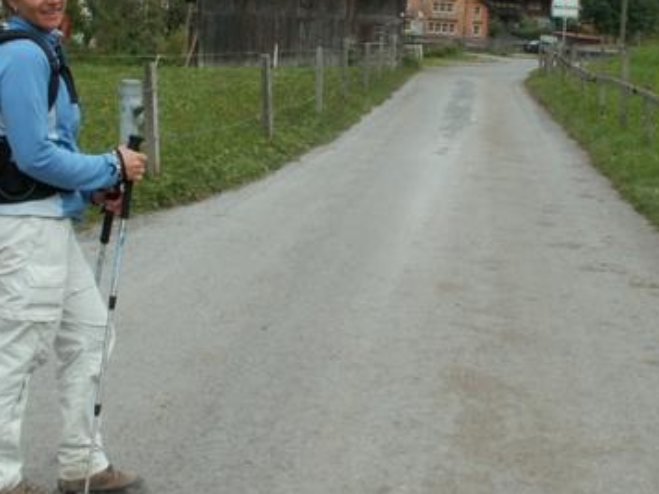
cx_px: 344
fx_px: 1199
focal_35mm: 63
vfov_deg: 23.2
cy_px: 155
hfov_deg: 30.7
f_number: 8
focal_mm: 5.86
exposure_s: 1/60
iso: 50
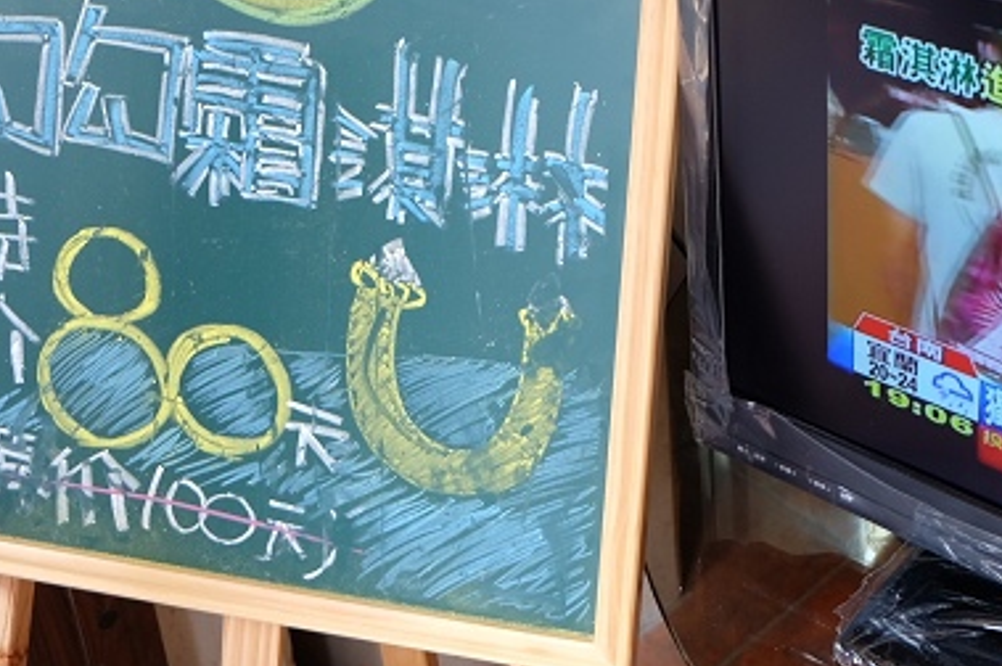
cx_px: 785
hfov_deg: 34.1
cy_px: -17
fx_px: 1585
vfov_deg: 22.7
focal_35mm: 57
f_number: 2.8
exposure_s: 1/25
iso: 200
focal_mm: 18
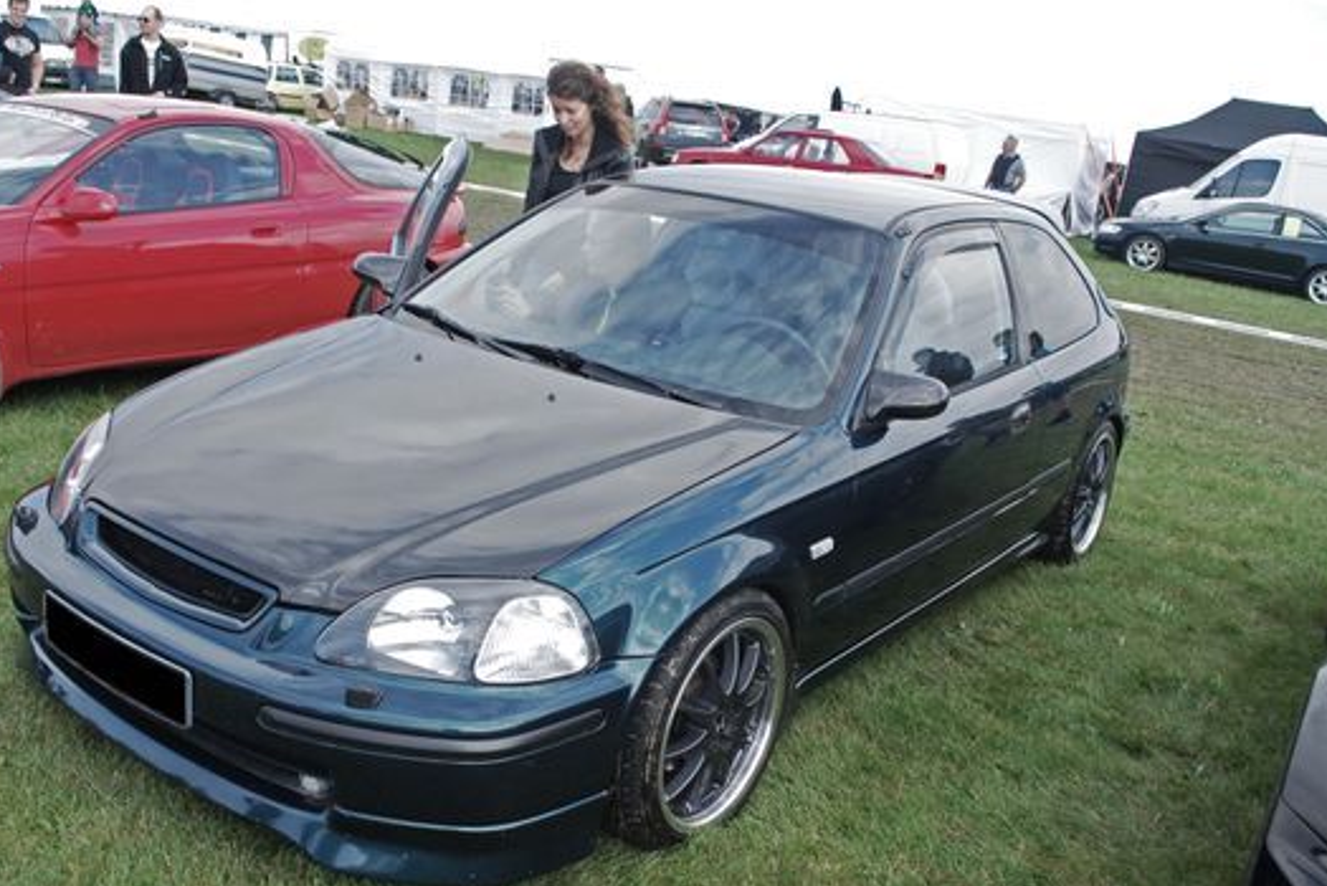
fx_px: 1217
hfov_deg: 57.1
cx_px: 620
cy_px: 481
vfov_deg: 40.0
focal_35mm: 33
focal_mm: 18
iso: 100
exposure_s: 1/125
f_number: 5.6
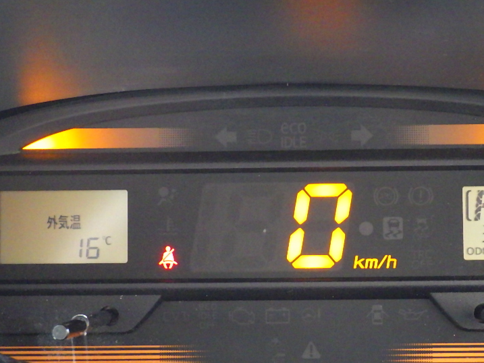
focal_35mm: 60
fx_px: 839
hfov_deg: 32.1
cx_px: 294
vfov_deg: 24.3
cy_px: 234
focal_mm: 7.5
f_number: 4.2
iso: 500
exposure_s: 1/50
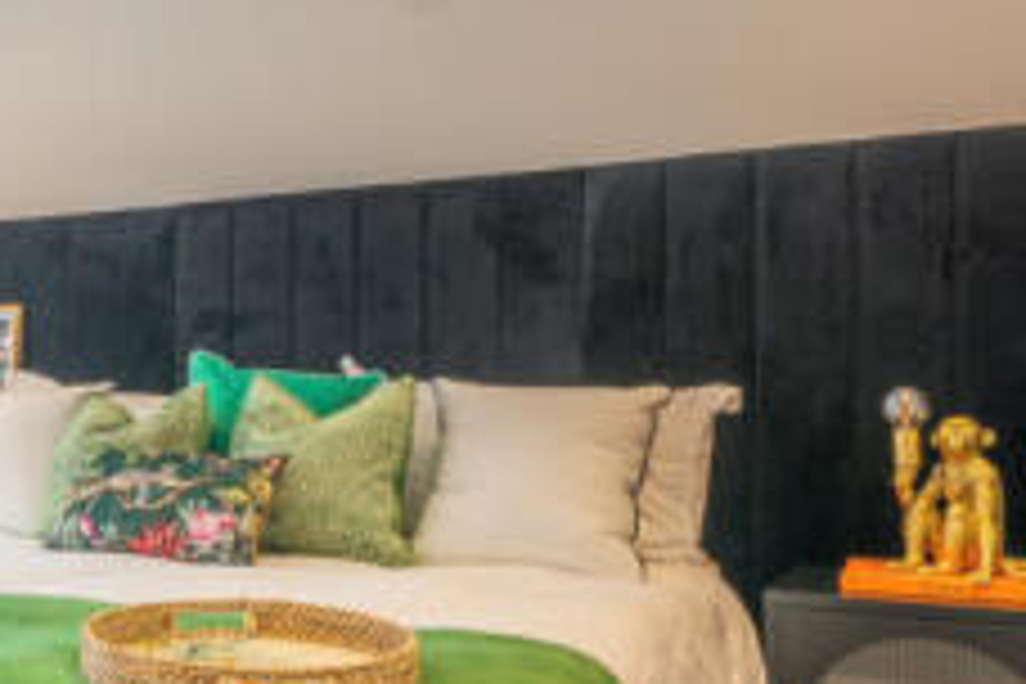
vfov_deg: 29.1
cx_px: -92
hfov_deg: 36.4
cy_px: 434
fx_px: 1311
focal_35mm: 46
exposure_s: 1
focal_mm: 16
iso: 200
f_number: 11
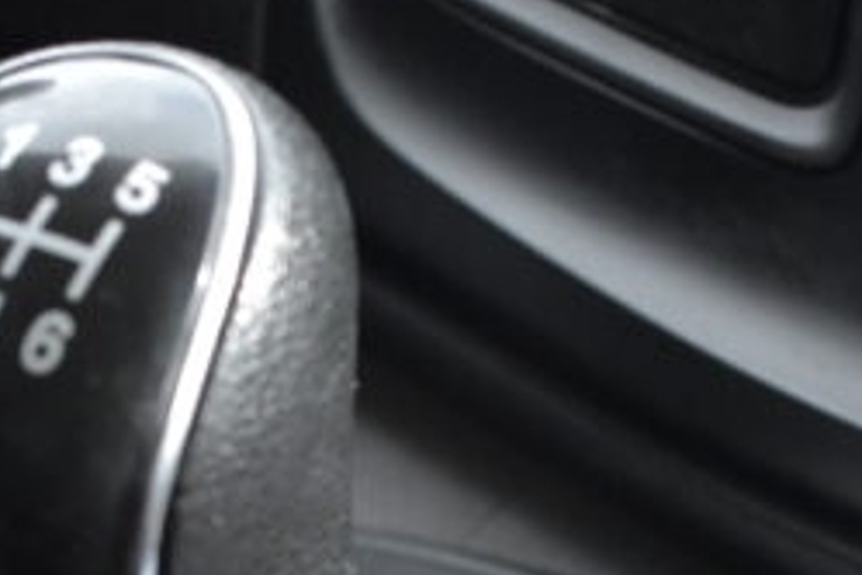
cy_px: 856
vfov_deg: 11.8
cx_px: 377
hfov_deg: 18.4
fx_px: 2658
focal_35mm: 111
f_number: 3.5
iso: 1600
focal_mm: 18
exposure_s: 1/1250
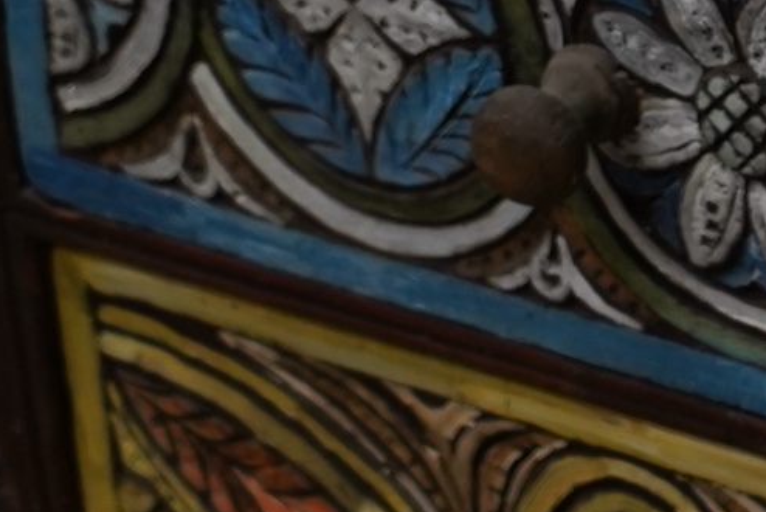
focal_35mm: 294
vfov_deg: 4.6
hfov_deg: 6.8
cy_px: -742
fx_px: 6259
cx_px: 1323
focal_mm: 53
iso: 1250
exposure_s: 1/125
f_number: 4
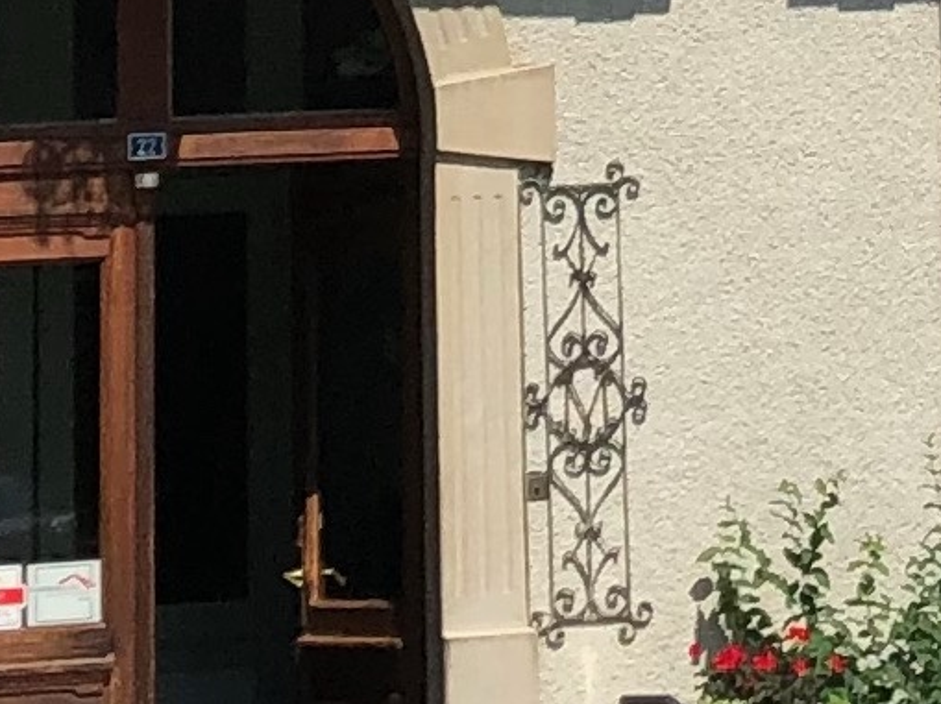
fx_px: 6031
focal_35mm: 222
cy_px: -1197
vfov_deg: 6.3
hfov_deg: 8.8
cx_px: 1250
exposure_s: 1/2857
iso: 20
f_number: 1.8
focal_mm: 4
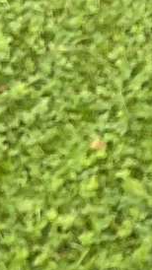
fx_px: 1484
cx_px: 832
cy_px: 503
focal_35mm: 207
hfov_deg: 4.7
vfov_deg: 9.8
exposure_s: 1/205
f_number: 1.6
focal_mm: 4.2
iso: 32
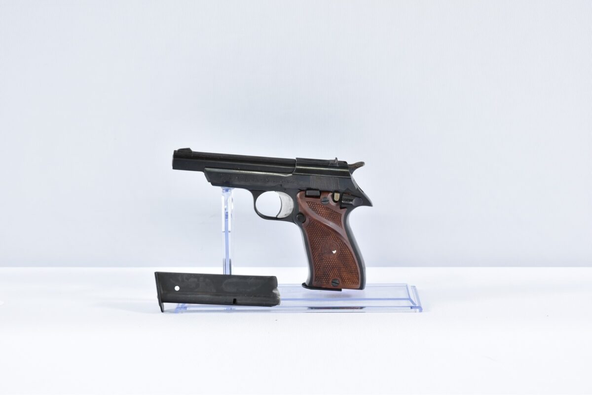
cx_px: 296
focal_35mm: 75
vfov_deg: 18.2
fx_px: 1233
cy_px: 198
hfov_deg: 27.0
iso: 640
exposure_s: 1/20
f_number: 5.6
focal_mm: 50
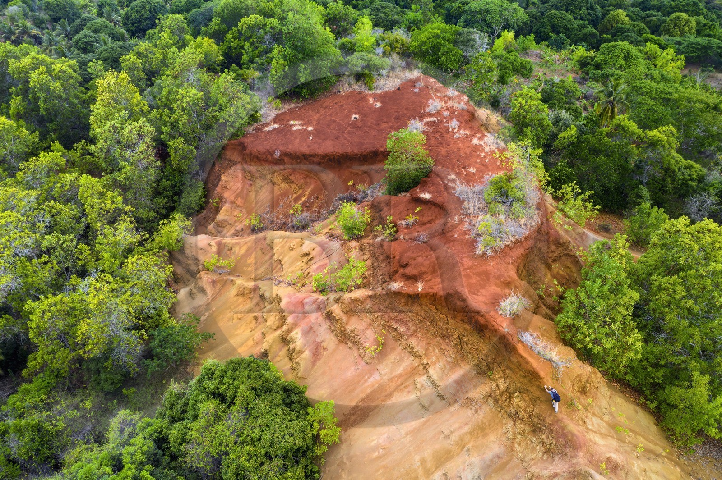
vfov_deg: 46.4
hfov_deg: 65.5
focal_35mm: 28
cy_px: 240
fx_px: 561
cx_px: 361
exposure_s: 1/30
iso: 120
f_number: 8
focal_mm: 10.3
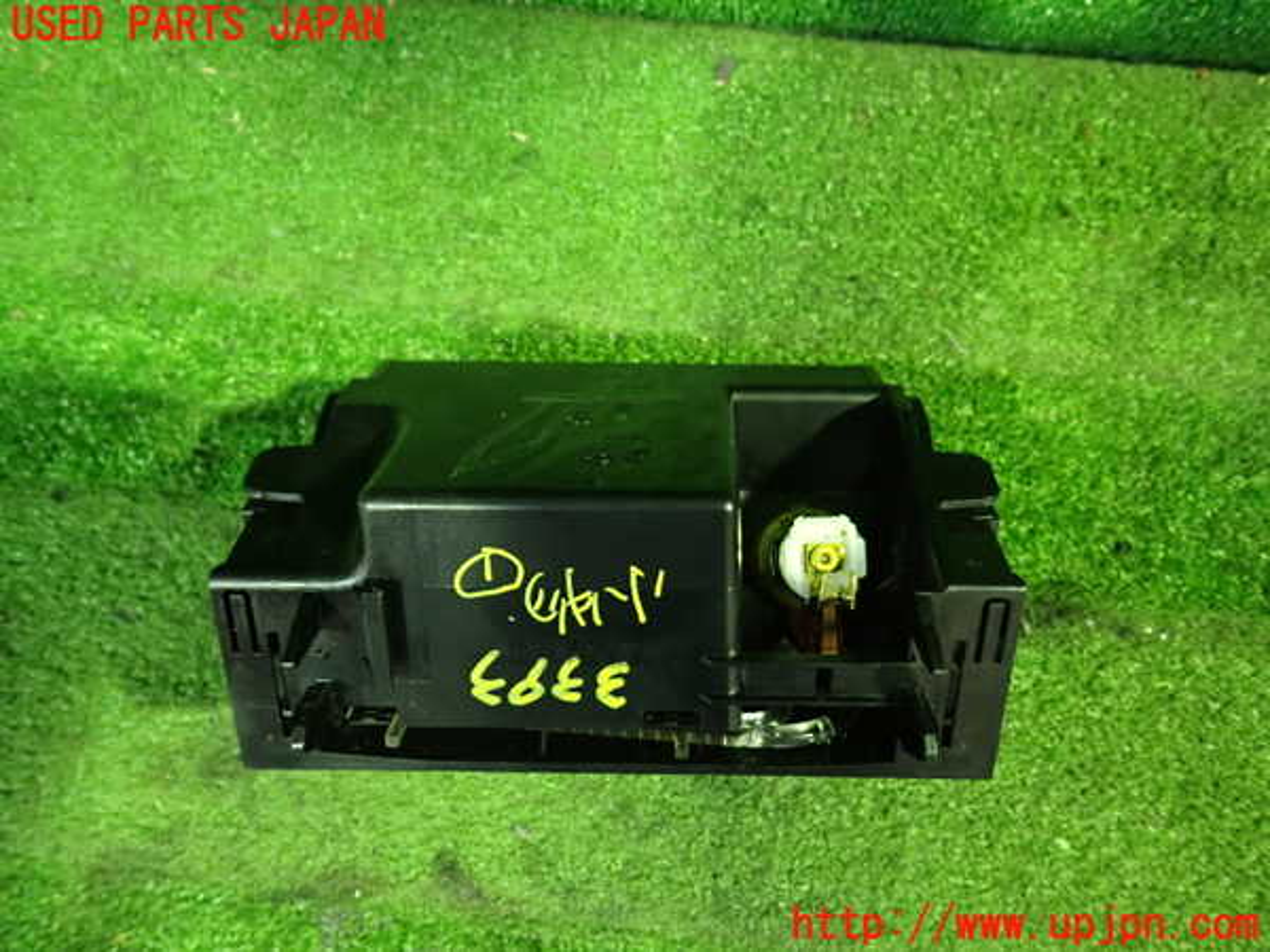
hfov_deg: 69.4
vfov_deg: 54.9
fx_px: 917
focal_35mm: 25
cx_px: 635
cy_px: 476
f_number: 2
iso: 800
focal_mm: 4.5
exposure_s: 1/25
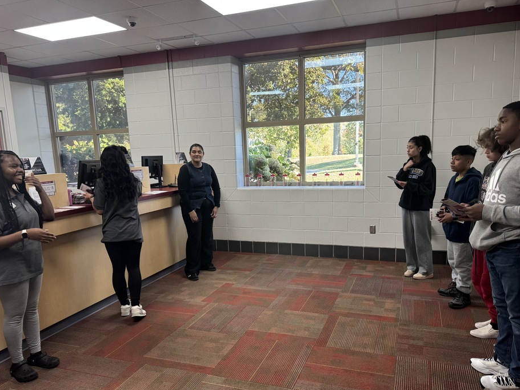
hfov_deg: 65.3
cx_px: 269
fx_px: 406
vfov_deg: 51.3
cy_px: 218
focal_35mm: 27
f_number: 1.78
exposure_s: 1/120
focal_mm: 6.76
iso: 200
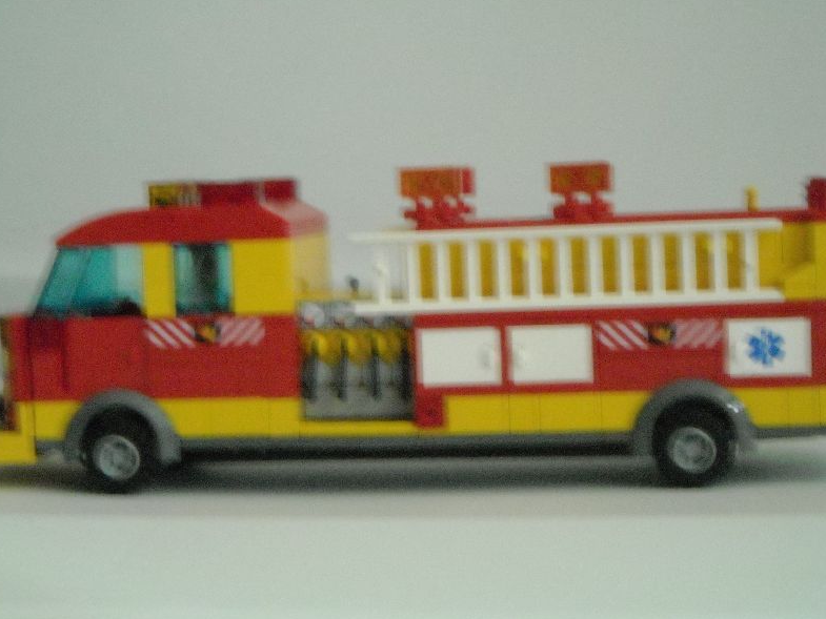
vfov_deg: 13.8
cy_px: 308
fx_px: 2554
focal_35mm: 107
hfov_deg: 18.4
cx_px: 407
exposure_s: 1/7
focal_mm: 17.1
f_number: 4.7
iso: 800
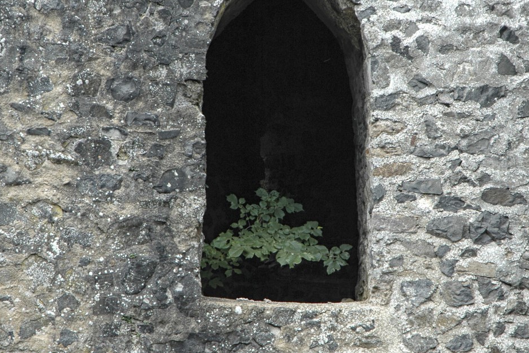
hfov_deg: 11.2
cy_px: 133
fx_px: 2689
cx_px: 277
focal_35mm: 183
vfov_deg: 7.5
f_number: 6.3
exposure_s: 1/160
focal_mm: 70
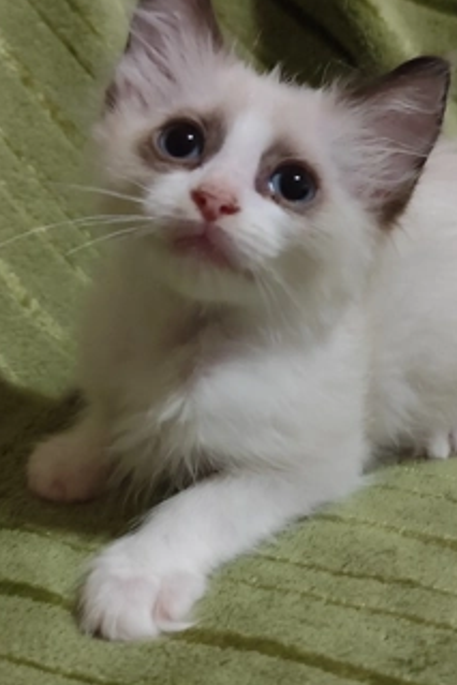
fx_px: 571
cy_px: 378
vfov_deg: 61.8
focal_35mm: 30
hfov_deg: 43.6
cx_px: 242
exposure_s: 1/33.3
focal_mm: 6.14
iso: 1600
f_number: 1.65
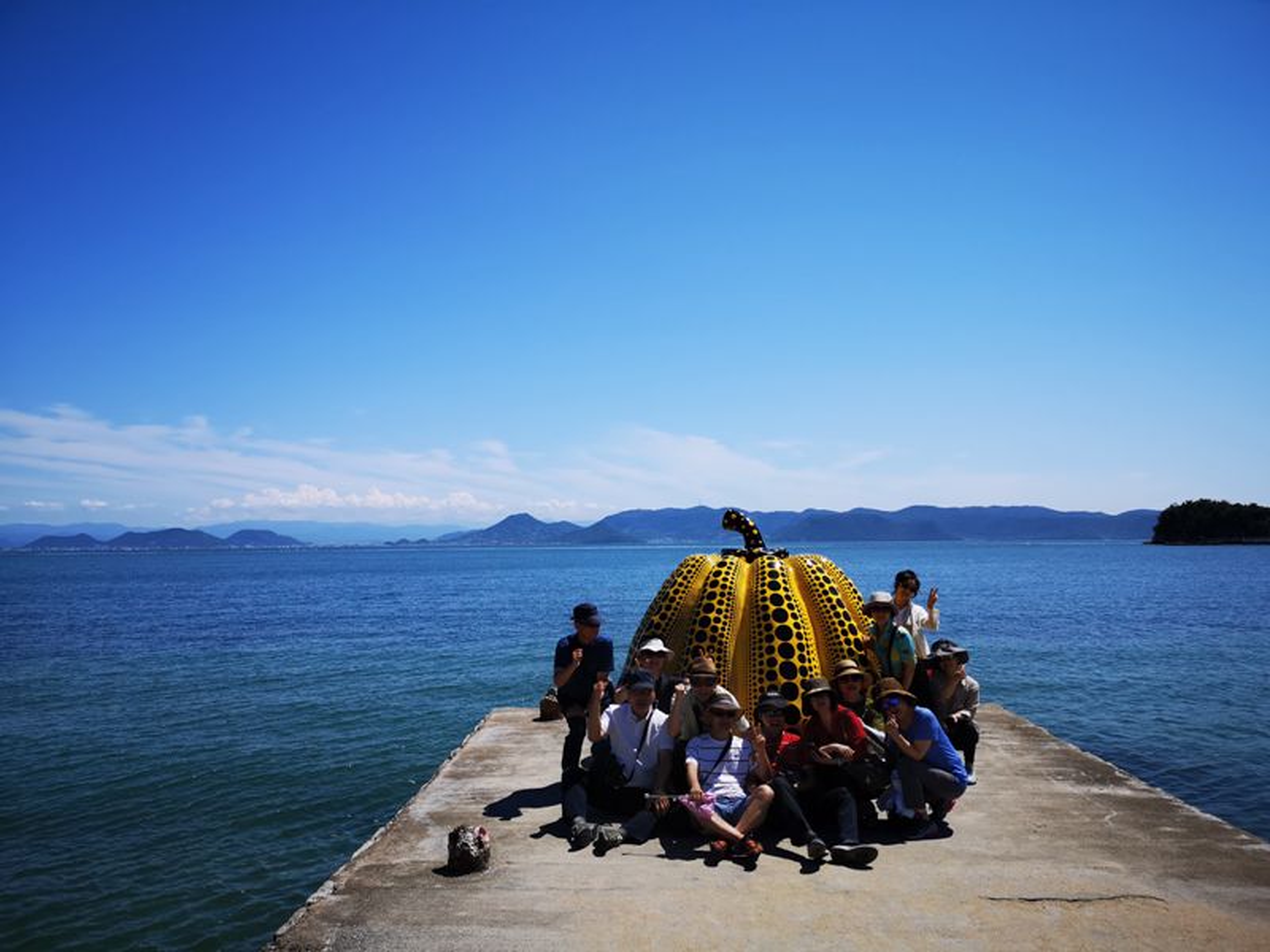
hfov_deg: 65.3
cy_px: 476
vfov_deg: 51.4
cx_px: 635
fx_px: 991
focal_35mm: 27
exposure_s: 1/3145
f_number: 1.8
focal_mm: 3.95
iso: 50
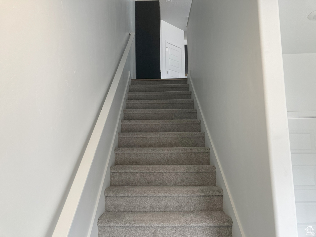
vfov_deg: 49.7
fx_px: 256
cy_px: 118
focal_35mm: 28
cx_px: 158
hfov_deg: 63.4
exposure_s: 1/120
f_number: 1.8
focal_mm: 3.99
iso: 64
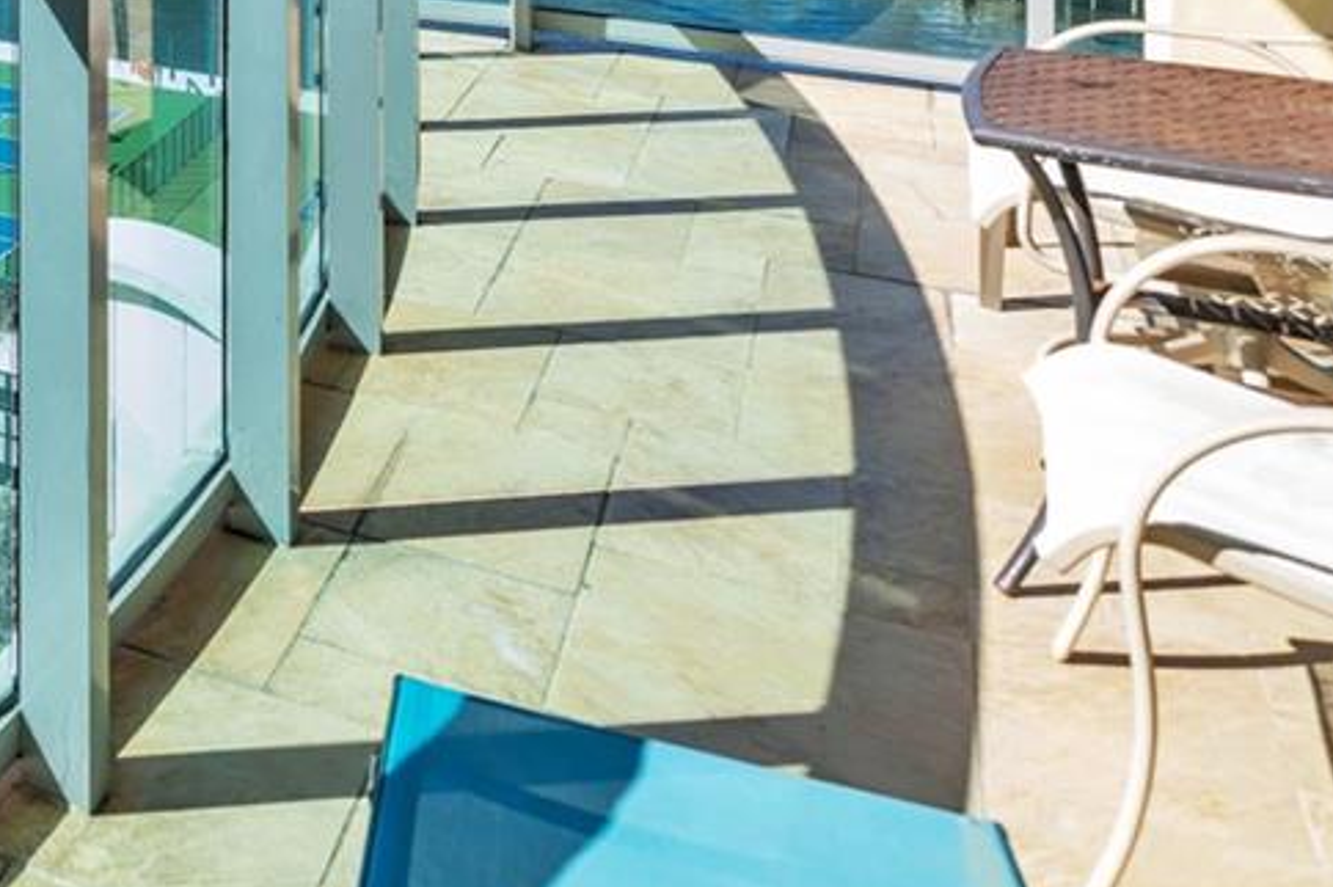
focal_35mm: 43
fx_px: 1591
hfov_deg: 35.1
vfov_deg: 24.4
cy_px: -441
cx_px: -297
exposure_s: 1/160
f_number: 4.5
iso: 50
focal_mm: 13
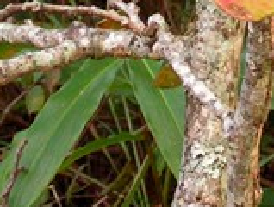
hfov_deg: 4.1
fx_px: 3808
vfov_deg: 3.1
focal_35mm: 480
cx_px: 274
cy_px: -303
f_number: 3.2
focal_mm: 14.1
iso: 200
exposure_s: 1/100
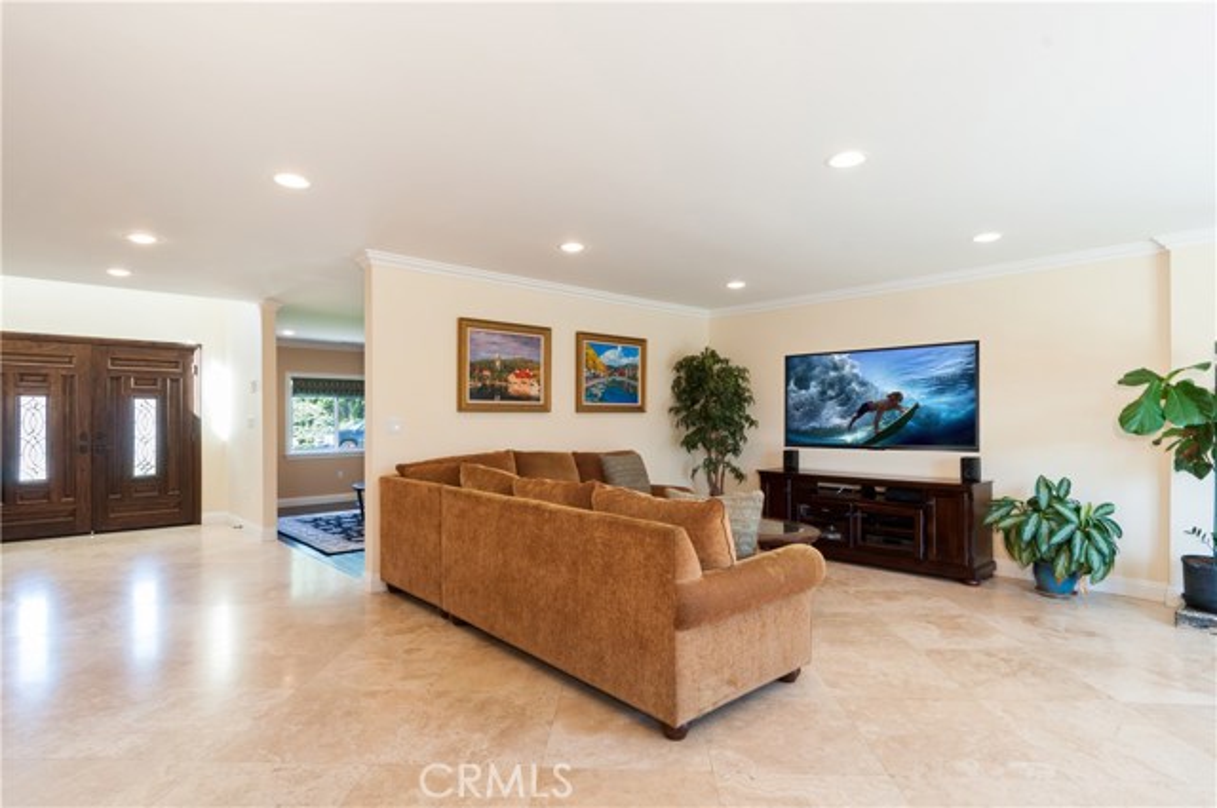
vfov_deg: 67.2
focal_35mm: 18
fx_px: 608
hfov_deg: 90.1
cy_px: 404
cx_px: 608
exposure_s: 1/2.5
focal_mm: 12
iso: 200
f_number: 14
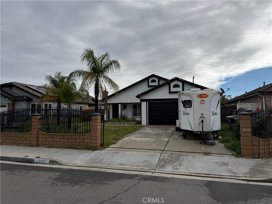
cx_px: 136
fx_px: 189
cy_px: 102
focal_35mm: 24
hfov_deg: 71.6
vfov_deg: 56.8
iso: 80
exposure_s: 1/9091
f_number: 1.78
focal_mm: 6.76
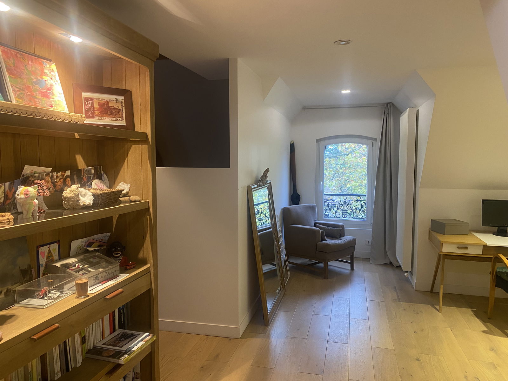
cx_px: 254
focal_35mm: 26
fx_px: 382
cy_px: 190
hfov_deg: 67.3
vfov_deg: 53.1
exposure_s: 1/50
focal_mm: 4.25
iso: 250
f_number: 1.8
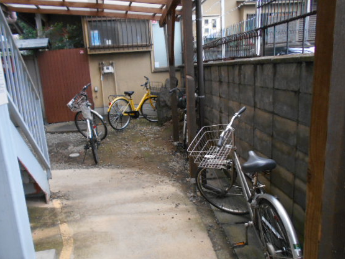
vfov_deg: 46.7
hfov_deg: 59.9
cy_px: 146
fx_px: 299
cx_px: 157
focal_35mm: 30
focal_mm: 4.6
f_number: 3.2
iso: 320
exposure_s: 1/250
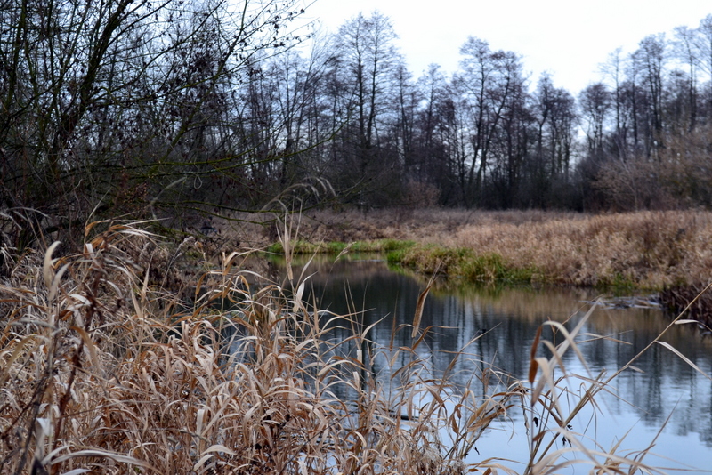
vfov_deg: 20.6
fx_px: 1306
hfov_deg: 30.5
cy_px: 238
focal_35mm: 66
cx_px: 356
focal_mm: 44
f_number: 8
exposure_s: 1/60
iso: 640
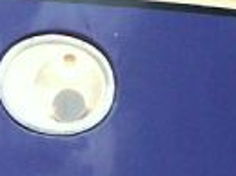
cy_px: 62
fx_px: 3654
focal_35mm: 537
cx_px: 258
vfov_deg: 2.8
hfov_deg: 3.7
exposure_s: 1/160
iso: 200
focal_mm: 17.44
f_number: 5
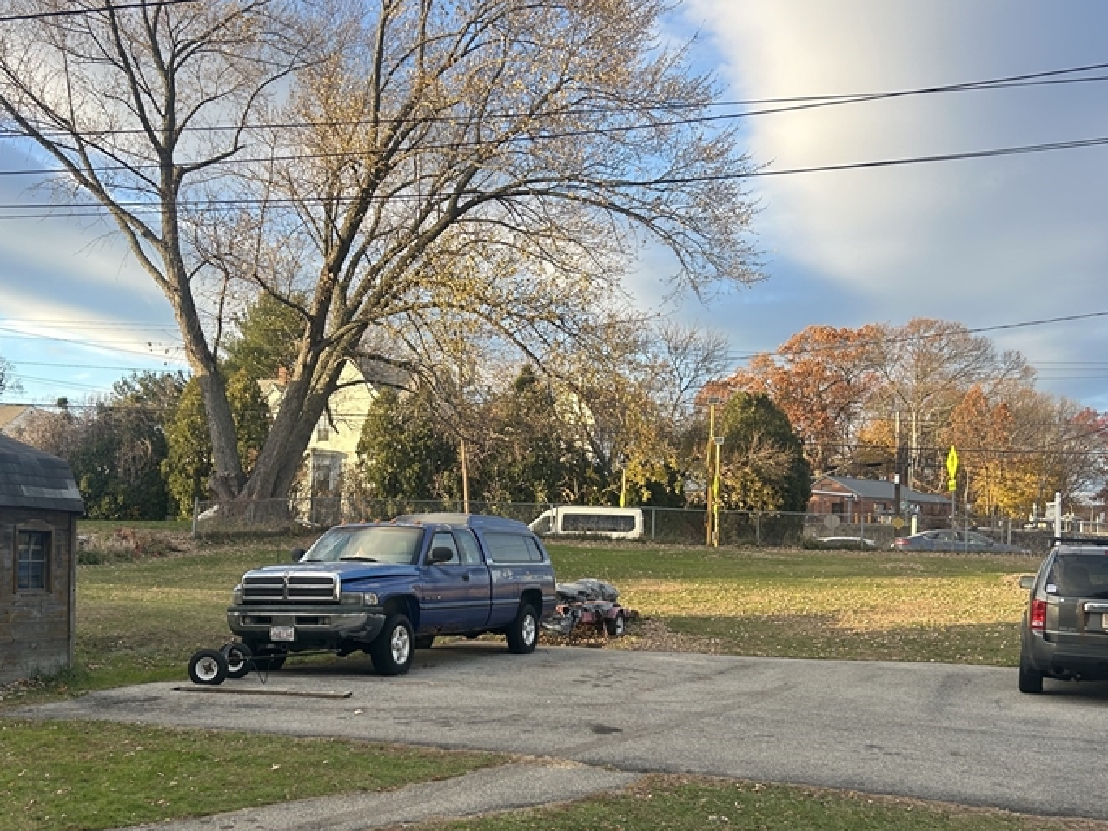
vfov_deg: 36.6
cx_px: 522
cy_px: 516
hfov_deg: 47.8
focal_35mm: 39
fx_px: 1248
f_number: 1.5
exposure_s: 1/700
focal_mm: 5.7
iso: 50
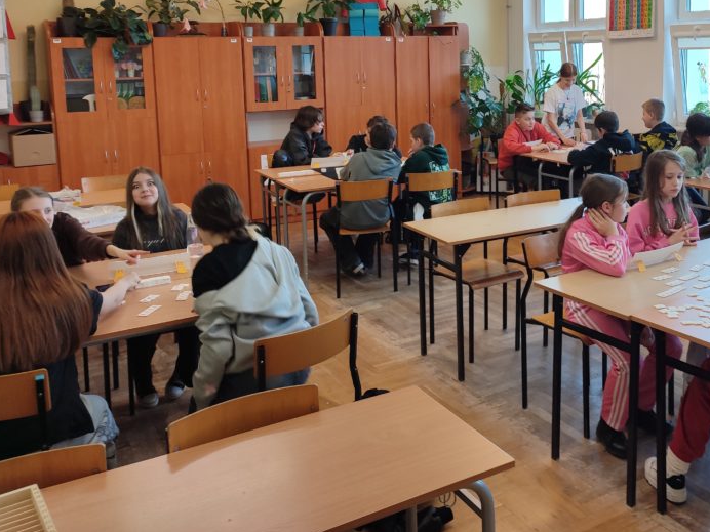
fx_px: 759
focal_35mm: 37
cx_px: 450
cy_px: 141
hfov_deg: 49.6
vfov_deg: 37.8
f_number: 1.9
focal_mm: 6.04
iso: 64
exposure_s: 1/33
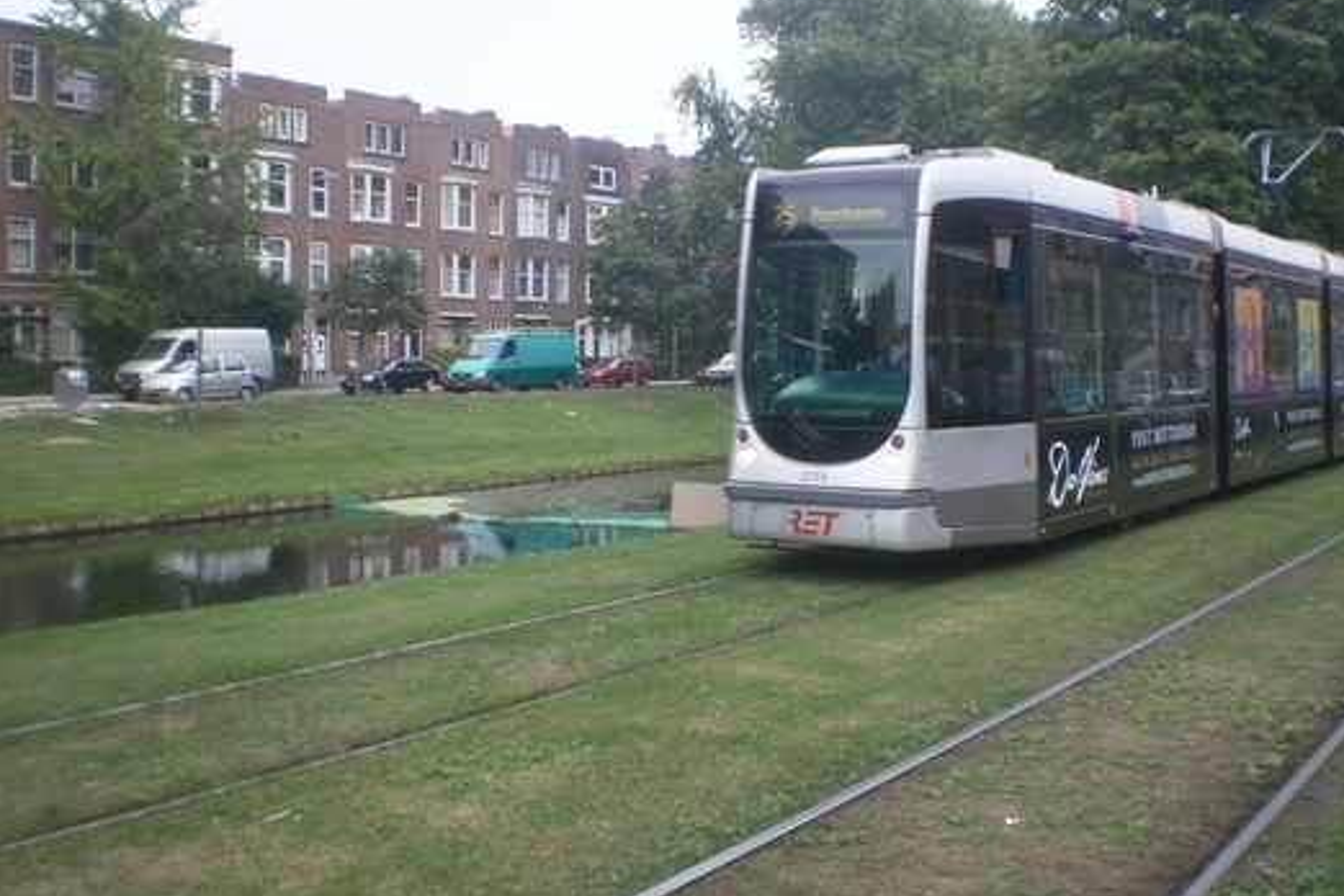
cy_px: 415
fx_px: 1605
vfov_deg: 31.2
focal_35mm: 43
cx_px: 726
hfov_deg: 45.4
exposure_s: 1/80
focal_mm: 6.3
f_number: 4.6
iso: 100
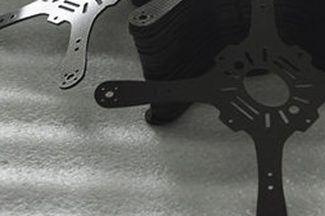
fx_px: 1444
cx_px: 330
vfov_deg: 8.5
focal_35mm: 160
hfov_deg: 12.7
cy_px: -28
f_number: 4.8
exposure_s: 1/45
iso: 800
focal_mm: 45
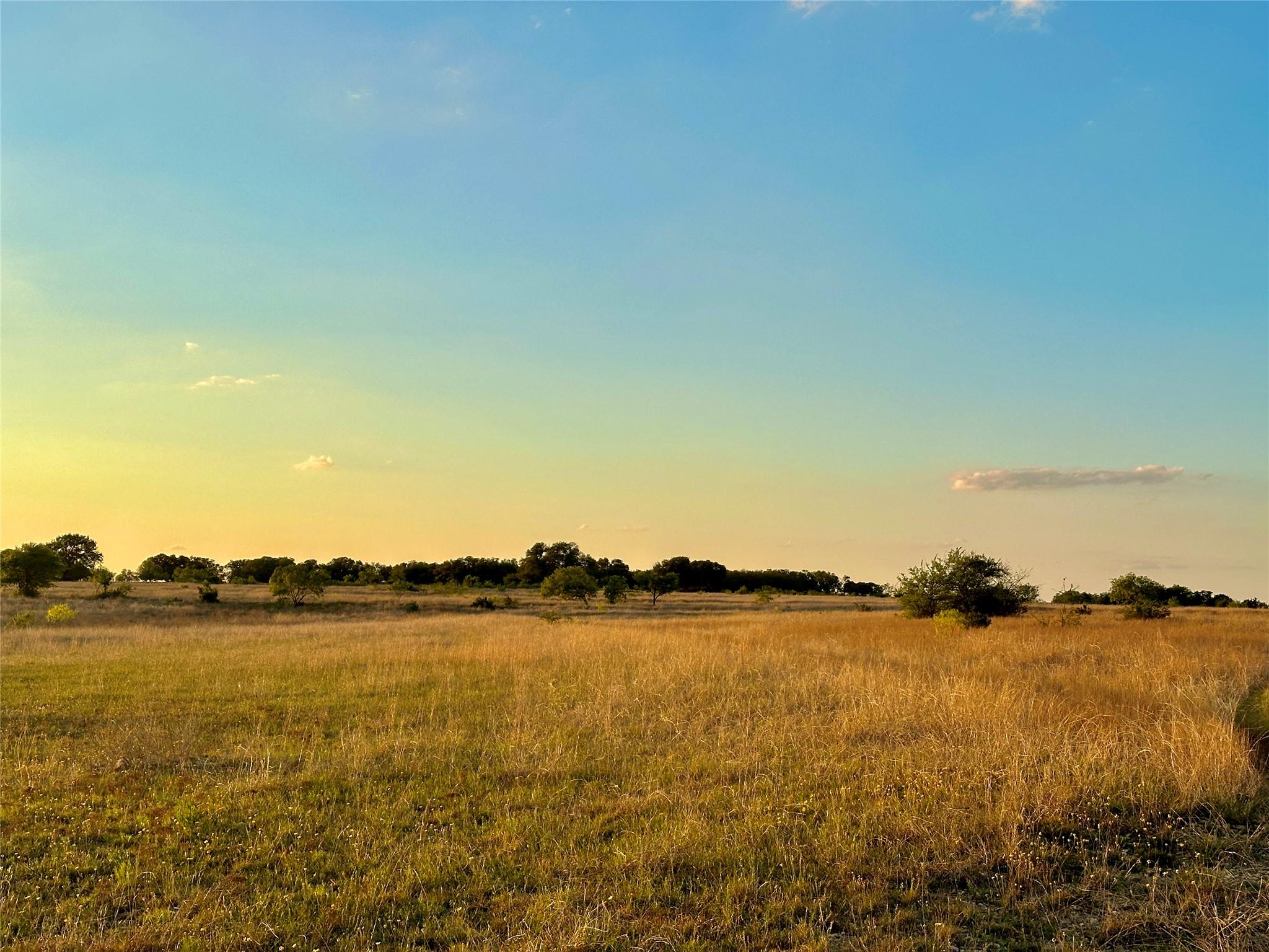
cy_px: 476
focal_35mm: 48
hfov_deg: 39.7
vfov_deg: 30.3
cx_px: 634
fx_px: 1760
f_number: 1.78
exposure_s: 1/2358
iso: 64
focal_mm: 6.86
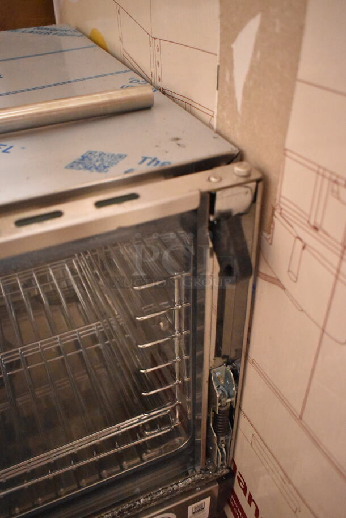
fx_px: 475
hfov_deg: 40.0
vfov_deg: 57.2
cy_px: 259
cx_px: 173
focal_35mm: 33
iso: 11400
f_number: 3.8
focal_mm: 22
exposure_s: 1/125
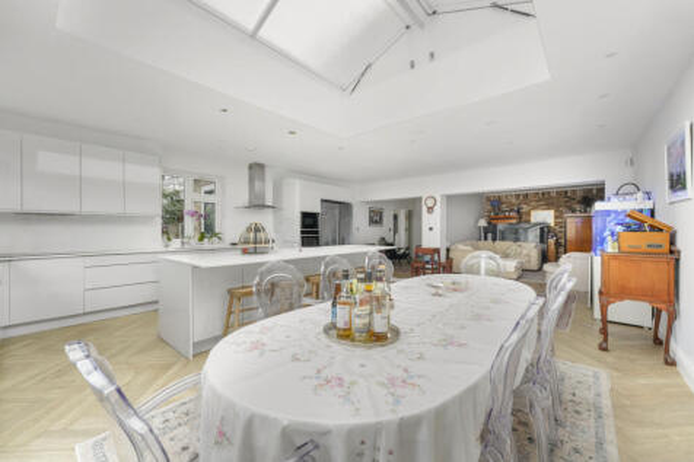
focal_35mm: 14
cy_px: 231
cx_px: 347
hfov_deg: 104.3
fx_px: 270
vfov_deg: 81.2
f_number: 8
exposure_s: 1/40
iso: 1250
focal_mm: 14
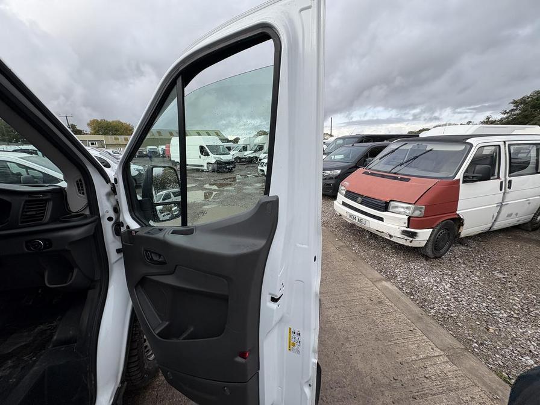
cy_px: 202
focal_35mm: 14
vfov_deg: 85.7
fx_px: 218
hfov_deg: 102.1
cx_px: 270
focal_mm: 2.22
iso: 40
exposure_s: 1/693
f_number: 2.2
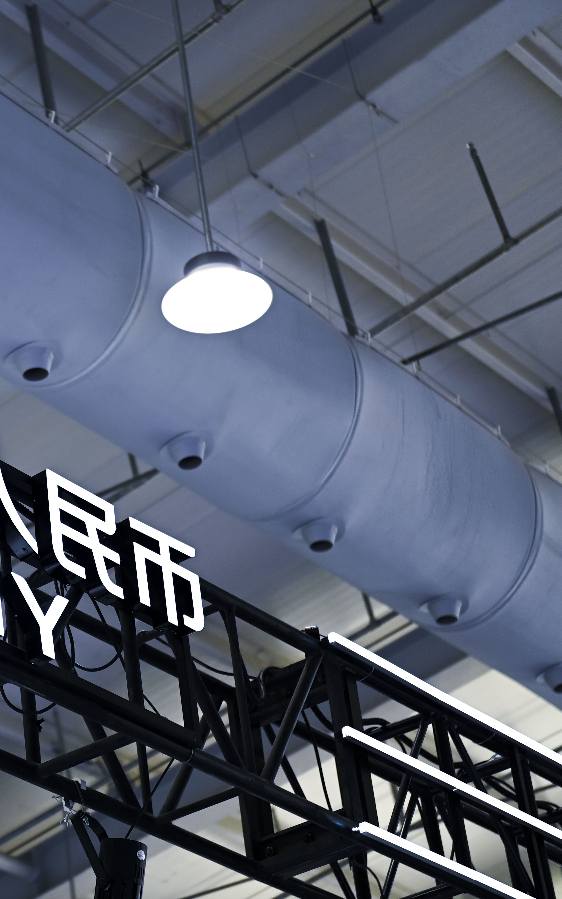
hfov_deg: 12.0
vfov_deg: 19.3
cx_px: -36
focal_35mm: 108
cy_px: 450
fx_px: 2646
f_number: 2.8
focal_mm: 70
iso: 400
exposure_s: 1/800
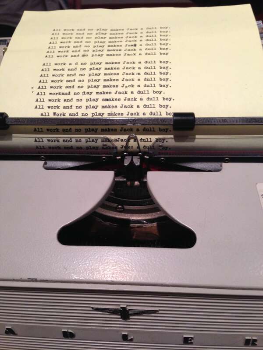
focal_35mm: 33
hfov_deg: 42.9
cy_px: 175
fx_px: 334
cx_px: 132
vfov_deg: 55.4
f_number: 2.4
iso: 160
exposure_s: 1/20
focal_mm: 4.13
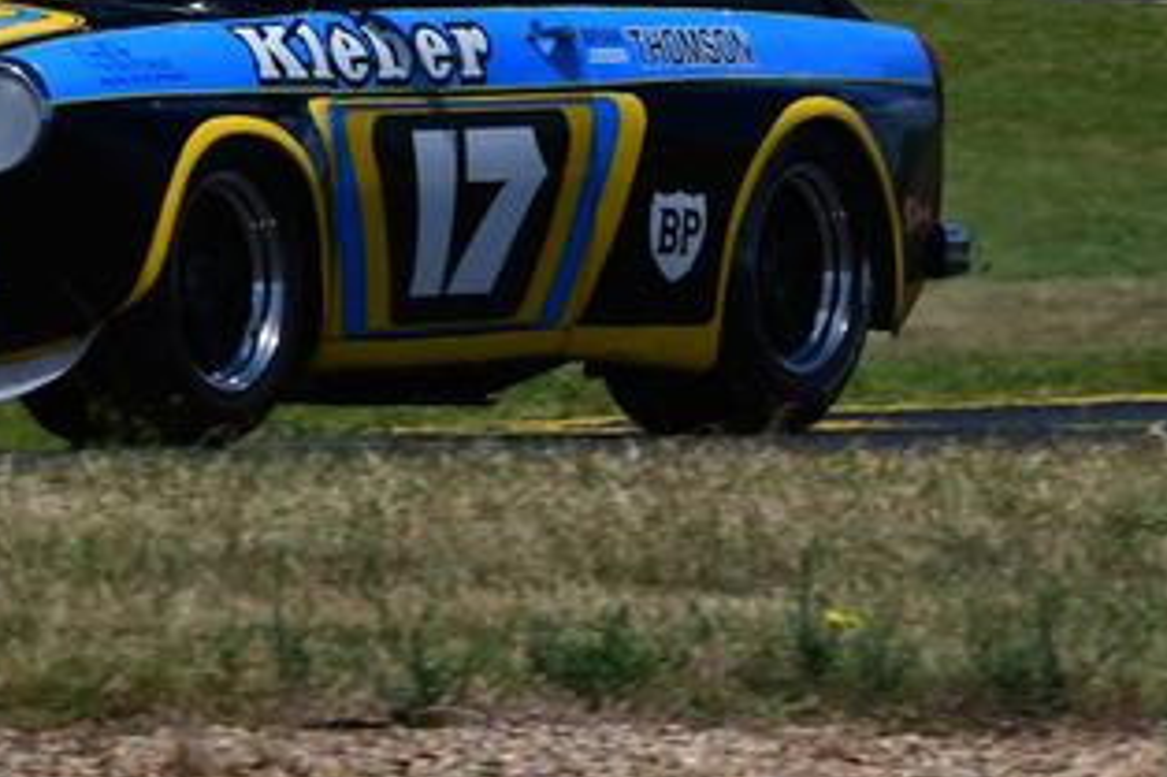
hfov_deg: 2.7
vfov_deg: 1.8
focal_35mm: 765
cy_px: -15
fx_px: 24785
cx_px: 725
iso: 250
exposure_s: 1/640
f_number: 14
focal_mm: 200
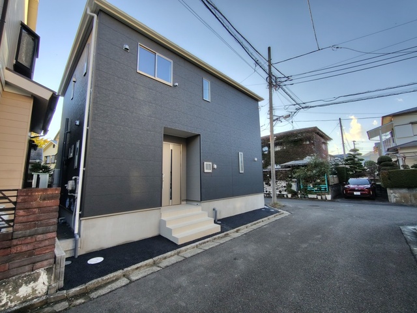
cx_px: 208
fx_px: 181
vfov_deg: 81.7
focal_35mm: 15
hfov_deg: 98.2
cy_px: 156
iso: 60
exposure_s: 1/120
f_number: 2.4
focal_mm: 1.6
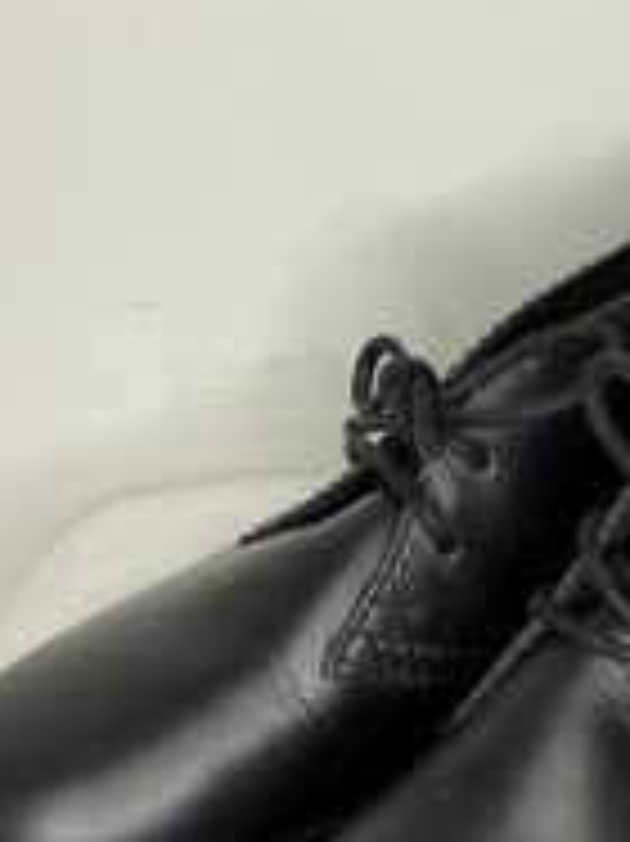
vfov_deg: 32.1
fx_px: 1458
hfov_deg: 24.0
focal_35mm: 60
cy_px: 518
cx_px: 513
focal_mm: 3.99
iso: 50
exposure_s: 1/50
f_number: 1.8
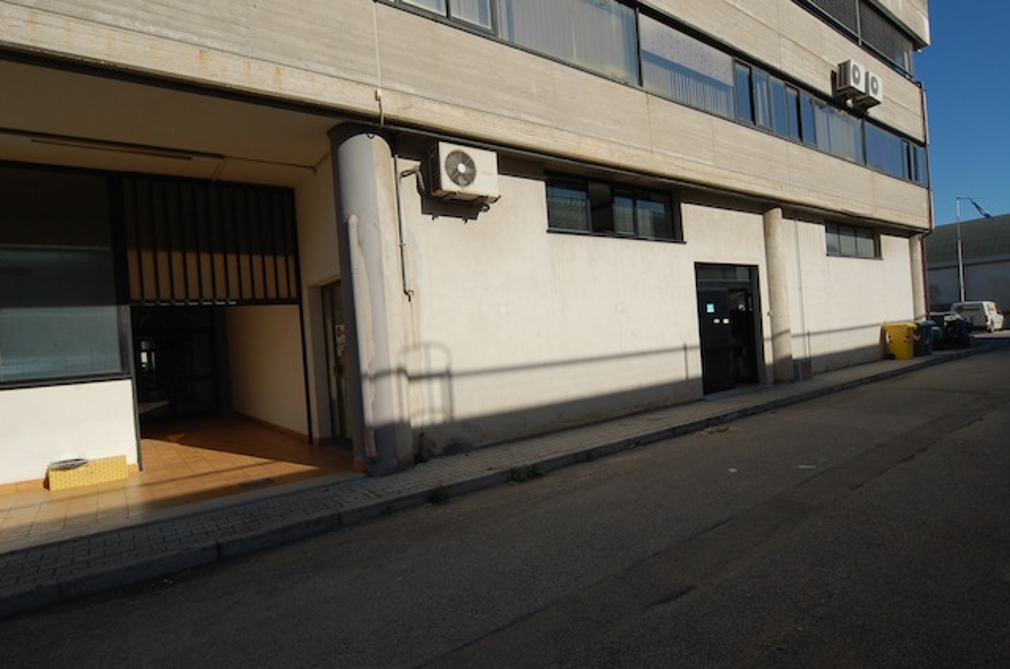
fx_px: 504
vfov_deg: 67.2
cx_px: 505
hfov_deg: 90.1
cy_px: 334
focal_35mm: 18
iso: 200
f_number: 10
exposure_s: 1/400
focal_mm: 12
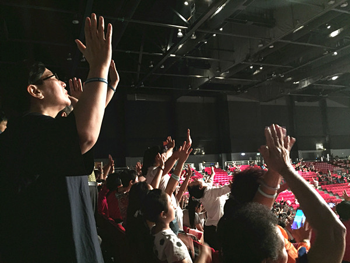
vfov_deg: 48.2
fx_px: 293
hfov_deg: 61.7
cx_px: 175
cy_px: 132
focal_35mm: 29
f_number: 2.2
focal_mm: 4.15
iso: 800
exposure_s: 1/17
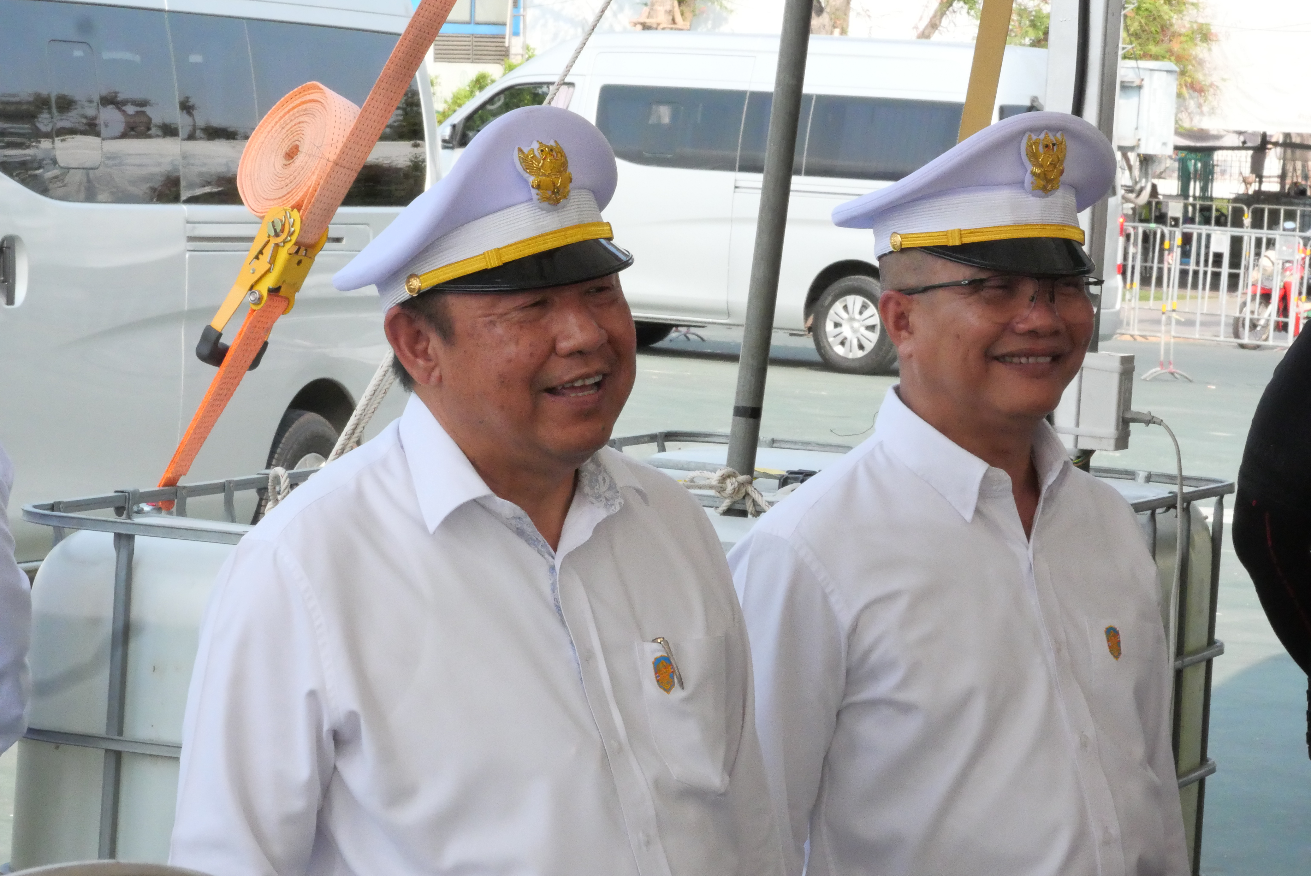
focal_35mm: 137
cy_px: 438
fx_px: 4992
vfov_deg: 10.0
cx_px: 656
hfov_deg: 15.0
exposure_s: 1/400
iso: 4000
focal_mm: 66
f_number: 22
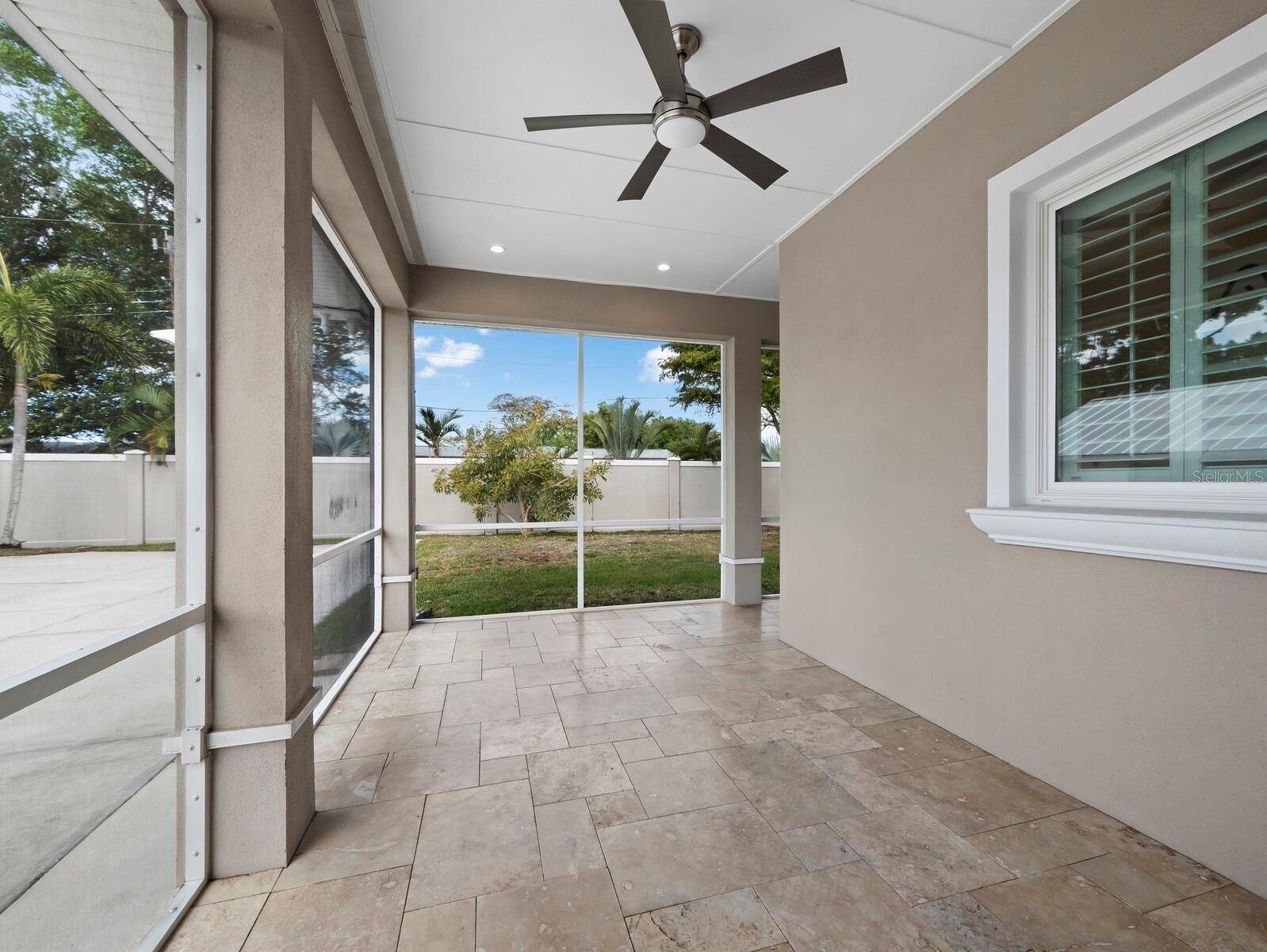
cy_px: 476
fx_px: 513
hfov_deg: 102.0
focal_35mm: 14
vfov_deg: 85.7
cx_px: 634
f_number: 11
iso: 400
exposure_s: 1/50
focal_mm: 7
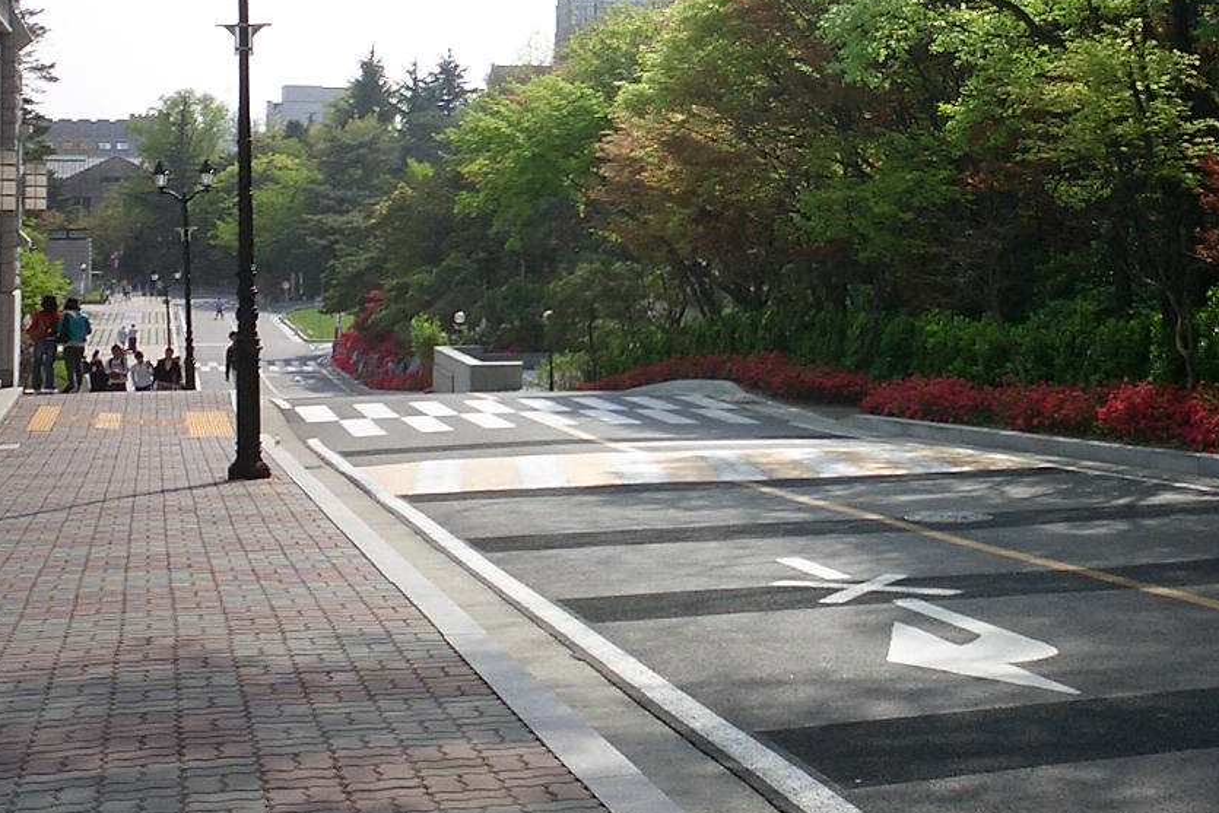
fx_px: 1998
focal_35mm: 59
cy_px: 193
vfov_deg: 22.8
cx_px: 834
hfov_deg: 33.6
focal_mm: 5.6
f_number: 3.5
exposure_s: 1/640
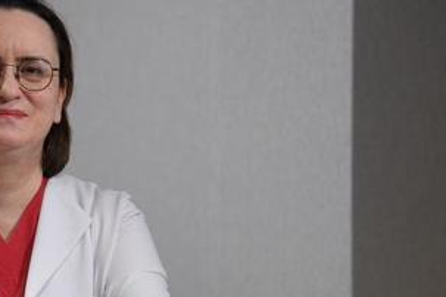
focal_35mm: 142
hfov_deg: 14.3
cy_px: 207
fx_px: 1759
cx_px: 23
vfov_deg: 9.7
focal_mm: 70
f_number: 2.8
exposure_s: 1/100
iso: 400
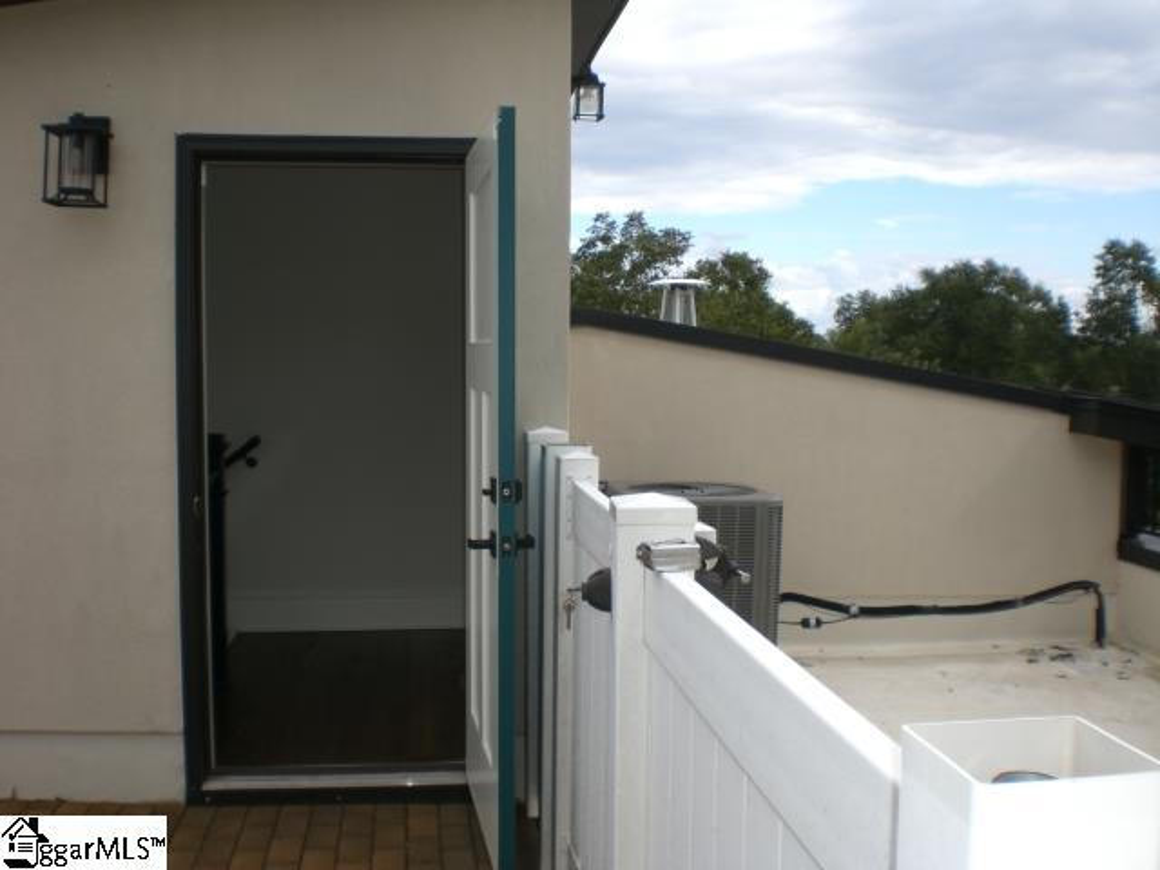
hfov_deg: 49.0
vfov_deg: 37.7
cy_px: 435
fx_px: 1273
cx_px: 580
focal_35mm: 38
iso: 50
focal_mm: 6.3
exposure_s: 1/250
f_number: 4.4
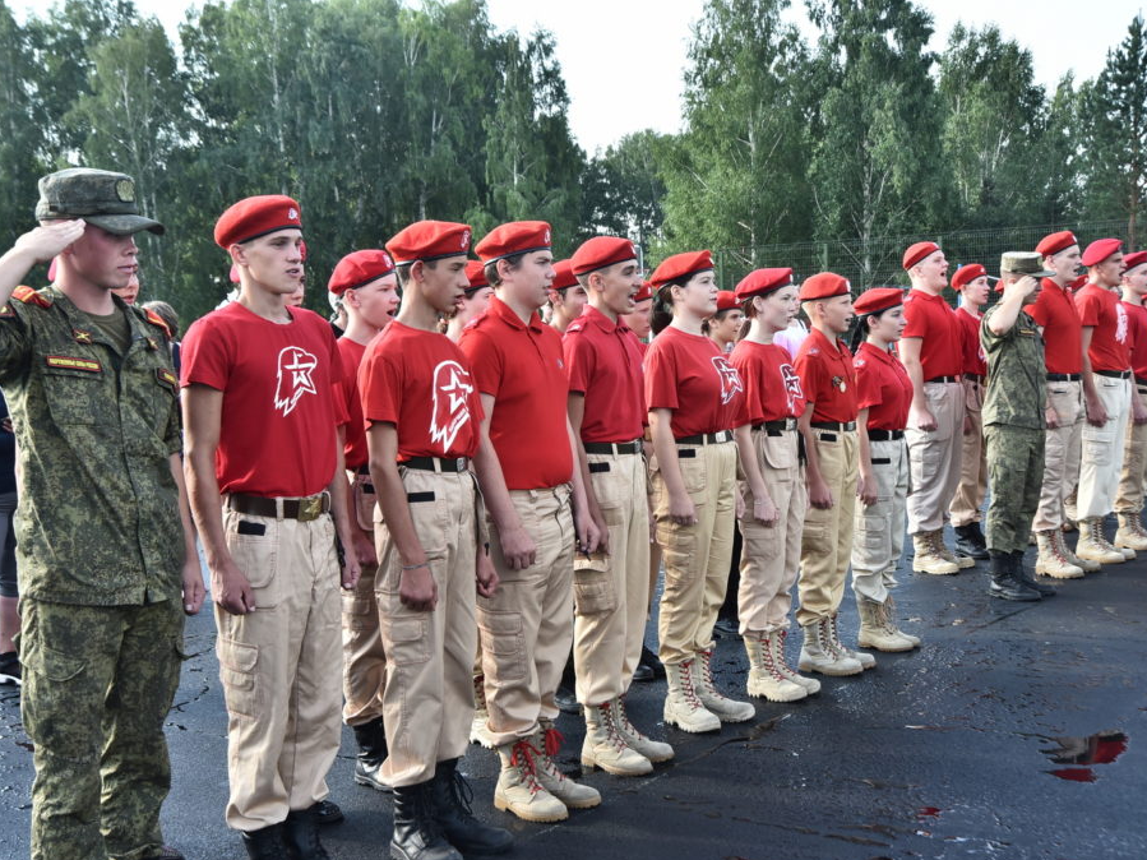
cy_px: 434
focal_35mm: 46
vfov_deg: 31.5
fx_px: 1524
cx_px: 607
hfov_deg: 41.2
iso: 800
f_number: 13
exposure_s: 1/100
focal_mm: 42
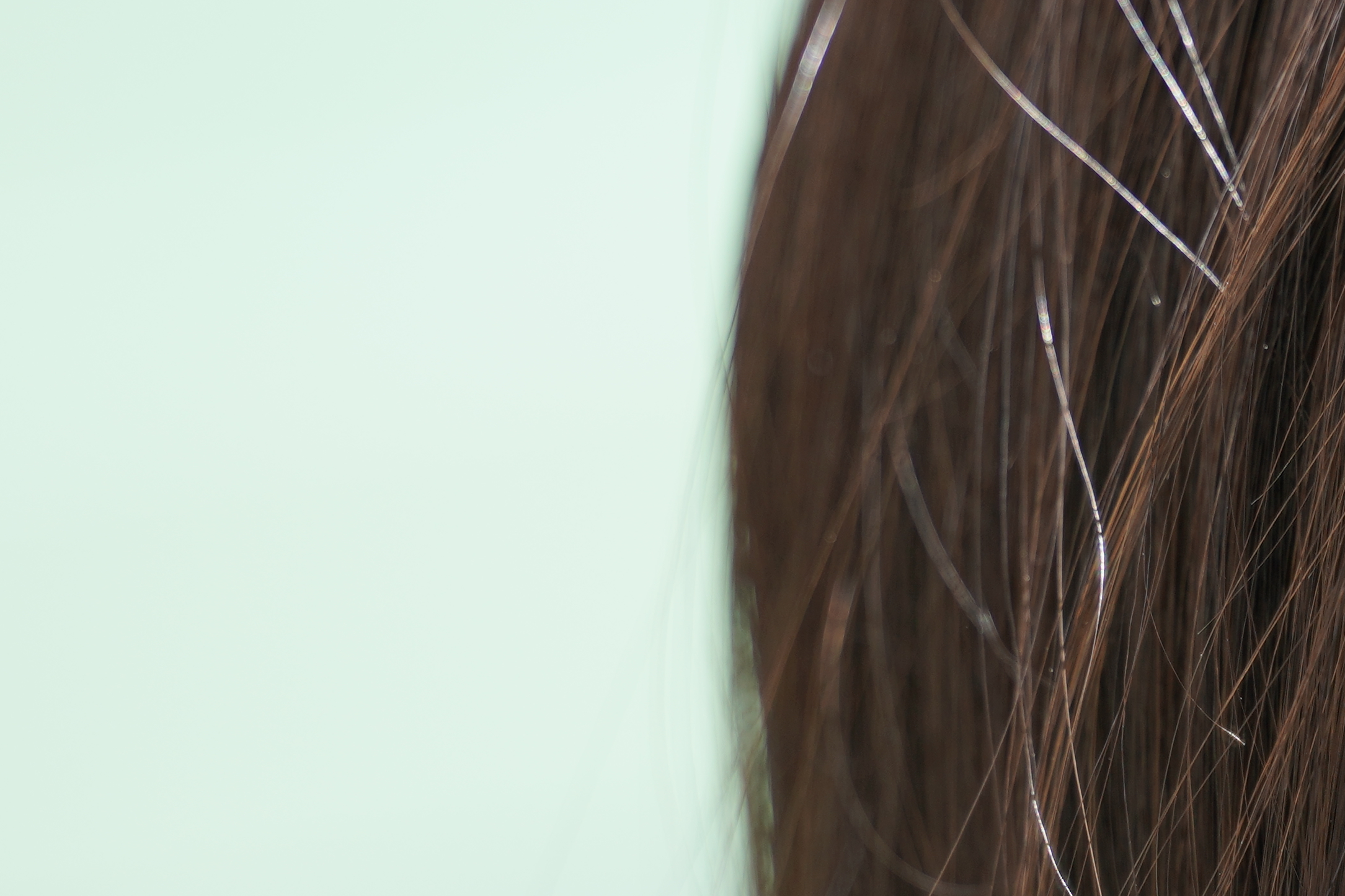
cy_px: 1008
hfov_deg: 7.4
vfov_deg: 5.0
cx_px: 1493
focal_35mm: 275
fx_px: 10274
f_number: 2.8
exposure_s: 1/640
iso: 200
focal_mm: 75
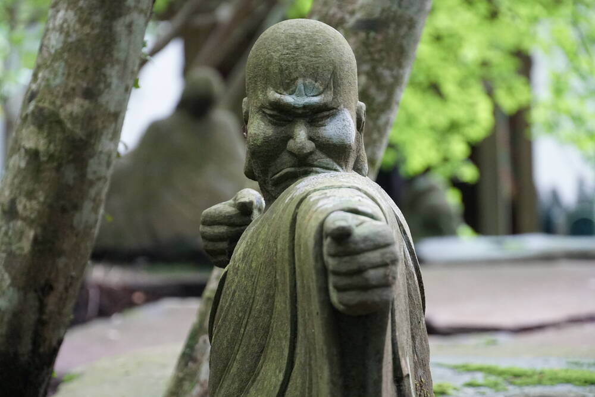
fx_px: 2231
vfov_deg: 10.2
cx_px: 298
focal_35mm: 135
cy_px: 198
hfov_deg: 15.2
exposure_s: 1/160
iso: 3200
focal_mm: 90
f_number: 5.6
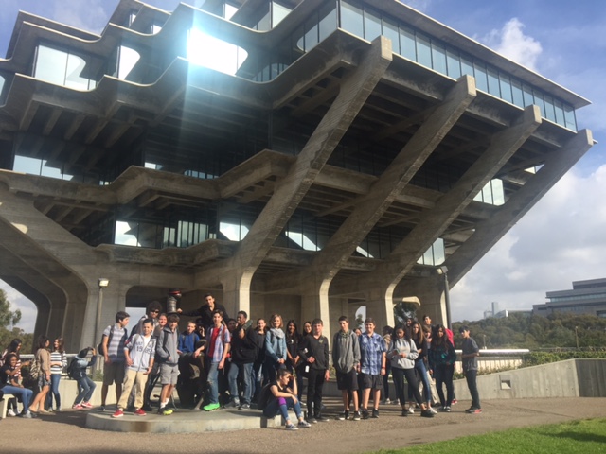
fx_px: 508
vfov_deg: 48.2
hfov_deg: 61.7
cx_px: 303
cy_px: 227
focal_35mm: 29
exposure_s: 1/1799
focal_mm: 4.15
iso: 32
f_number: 2.2
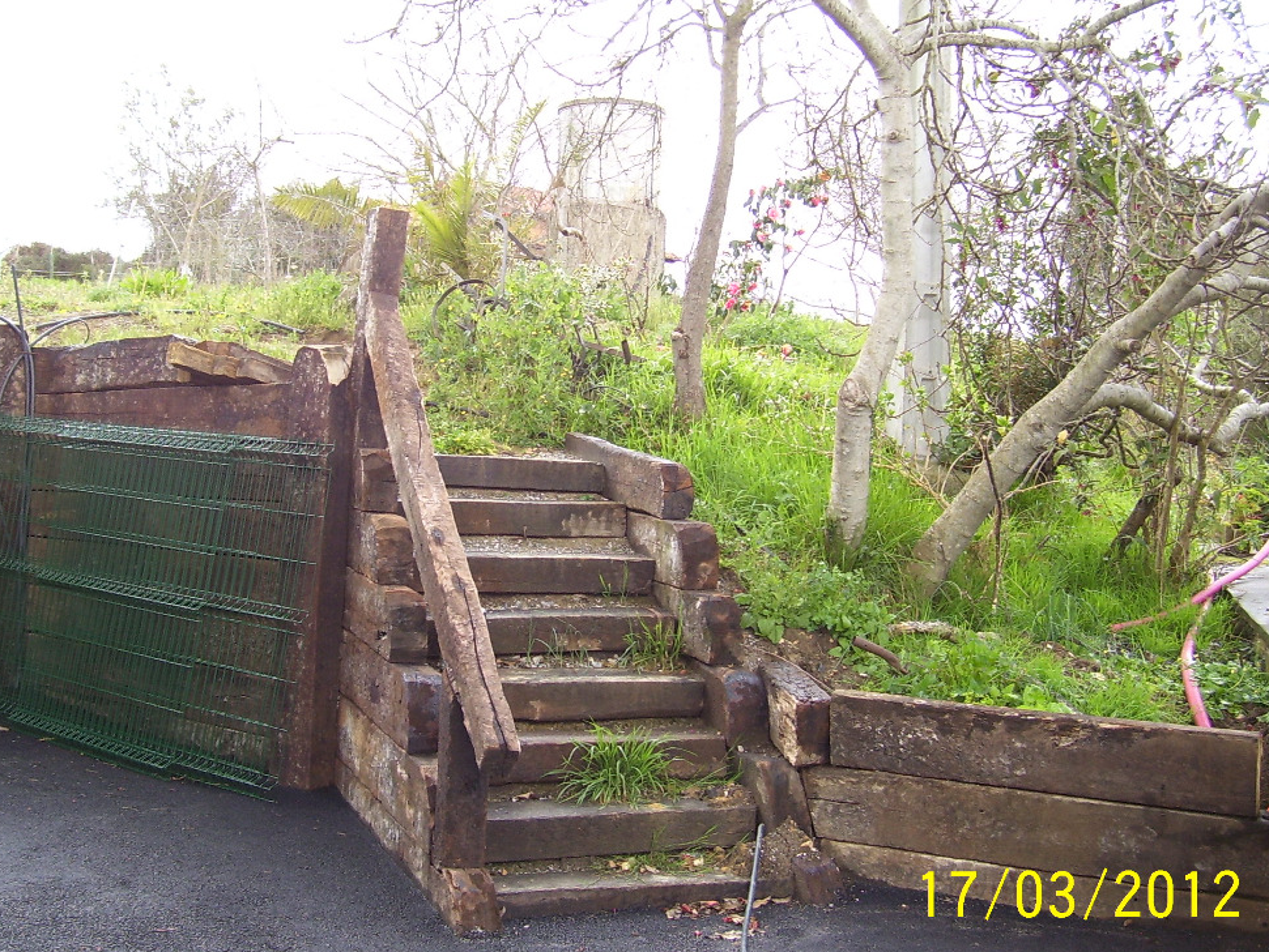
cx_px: 515
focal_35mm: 42
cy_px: 451
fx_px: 1540
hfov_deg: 44.6
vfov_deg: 34.4
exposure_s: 1/90
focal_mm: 5.6
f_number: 2.7
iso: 80
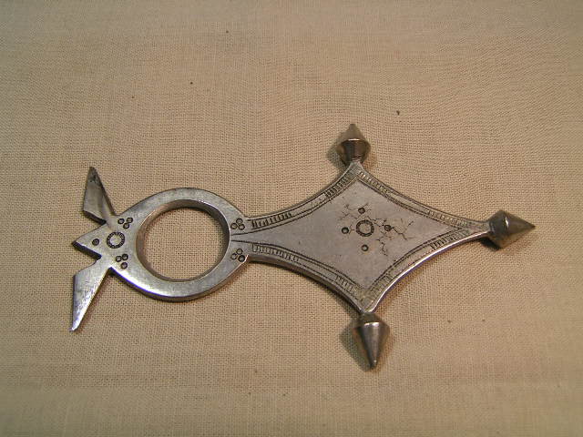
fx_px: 640
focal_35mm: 38
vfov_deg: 37.7
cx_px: 292
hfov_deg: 49.0
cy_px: 218
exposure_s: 1/60
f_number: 3.5
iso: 50
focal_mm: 5.8
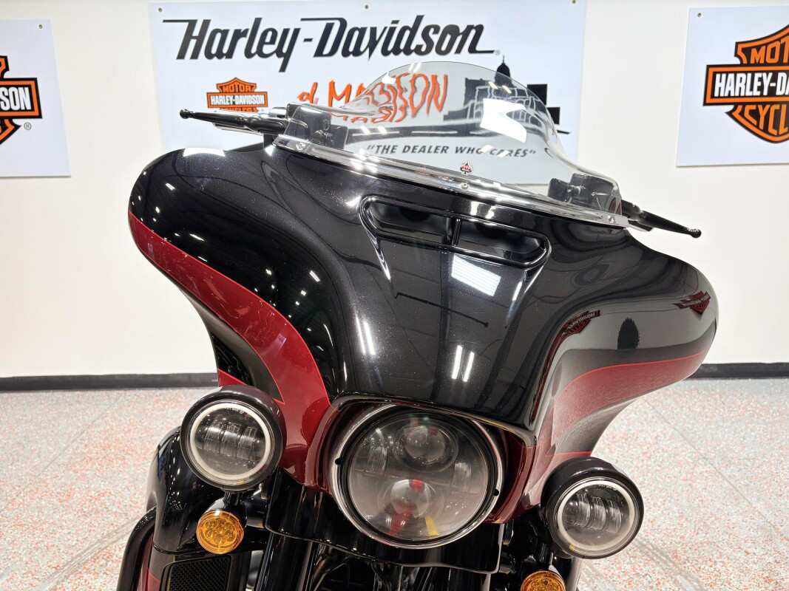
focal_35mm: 26
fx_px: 593
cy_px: 296
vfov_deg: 53.1
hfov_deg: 67.3
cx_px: 394
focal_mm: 5.96
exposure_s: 1/120
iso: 64
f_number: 1.6
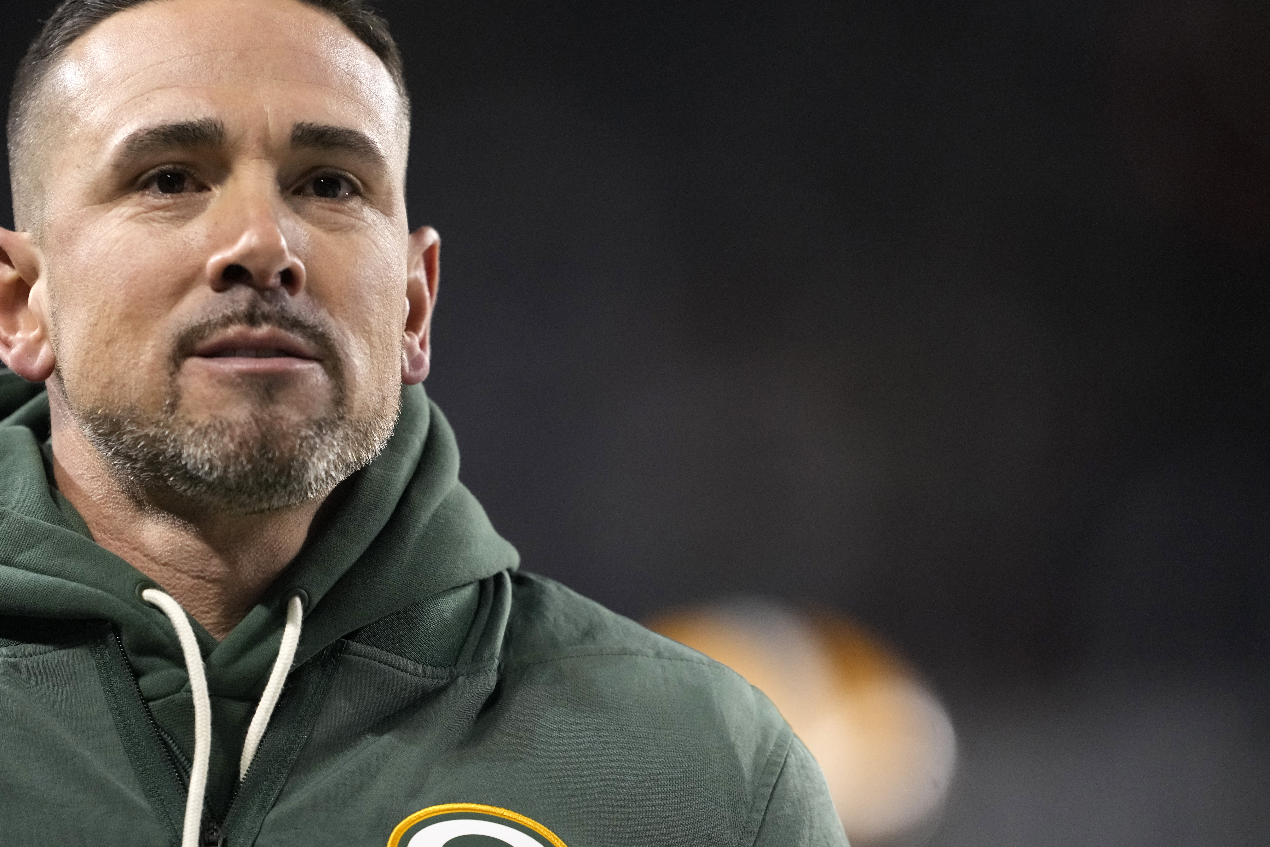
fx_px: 18555
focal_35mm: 526
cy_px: 422
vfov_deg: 2.6
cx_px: 515
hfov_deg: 3.9
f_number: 2.8
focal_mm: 400
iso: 4000
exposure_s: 1/1600
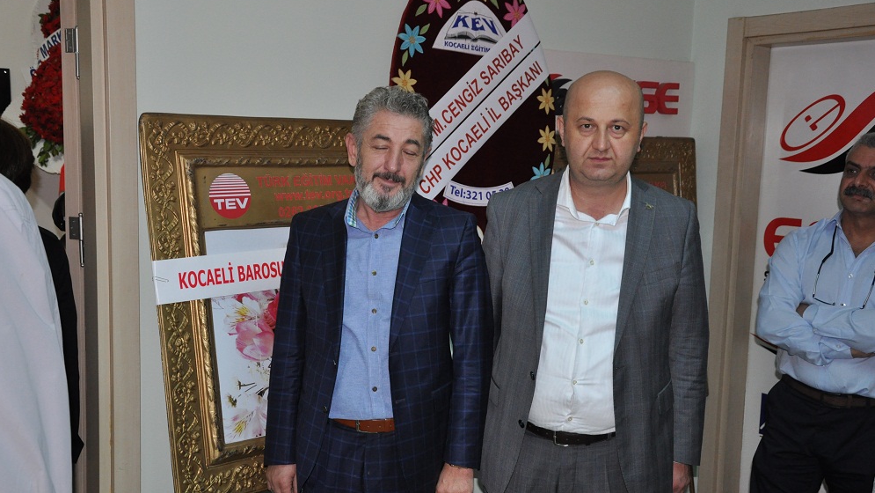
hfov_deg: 49.4
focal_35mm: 41
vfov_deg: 29.0
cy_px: 251
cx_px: 436
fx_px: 951
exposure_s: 1/60
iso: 1000
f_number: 4.5
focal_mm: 26
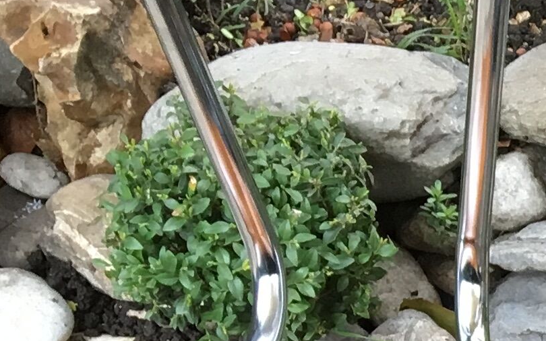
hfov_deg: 11.5
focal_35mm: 153
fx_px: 2276
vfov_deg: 8.3
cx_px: 1261
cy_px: 602
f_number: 2.2
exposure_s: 1/33
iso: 64
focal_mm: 4.15
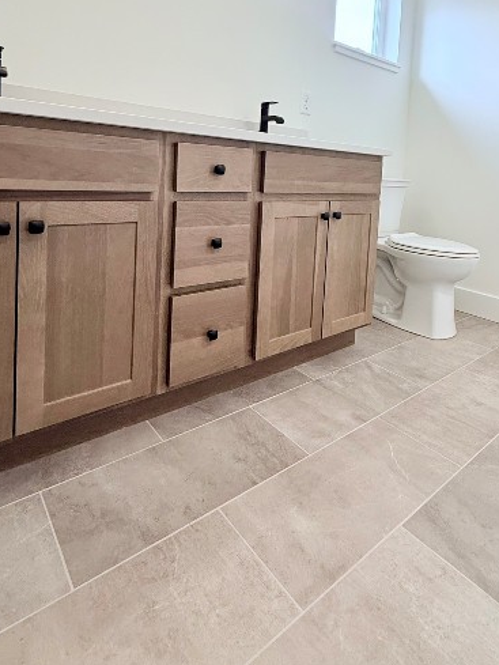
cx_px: 311
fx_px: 423
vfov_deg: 73.1
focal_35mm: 22
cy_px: 201
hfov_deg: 60.3
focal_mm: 2.22
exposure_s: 1/120
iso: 250
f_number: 2.2
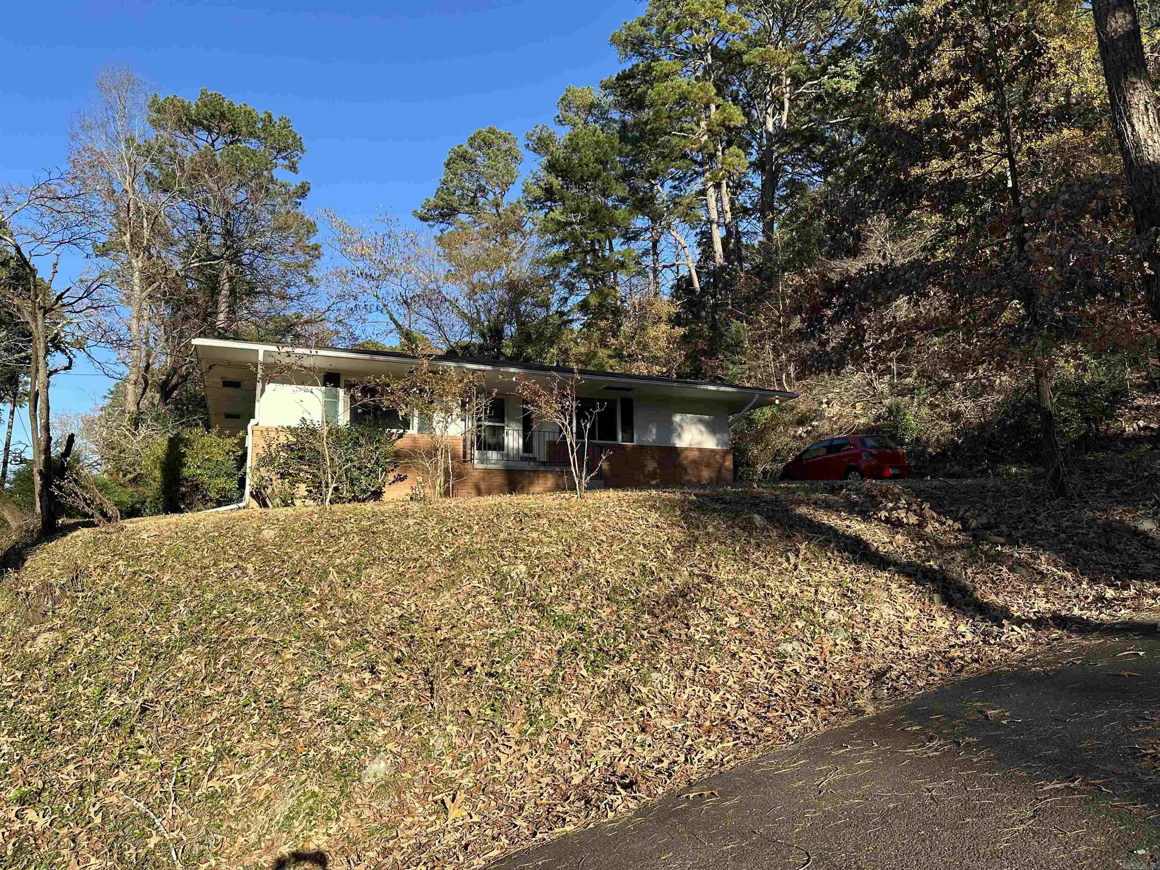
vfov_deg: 56.8
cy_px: 435
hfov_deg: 71.6
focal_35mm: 24
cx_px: 580
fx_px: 804
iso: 80
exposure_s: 1/1916
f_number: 1.78
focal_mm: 6.86
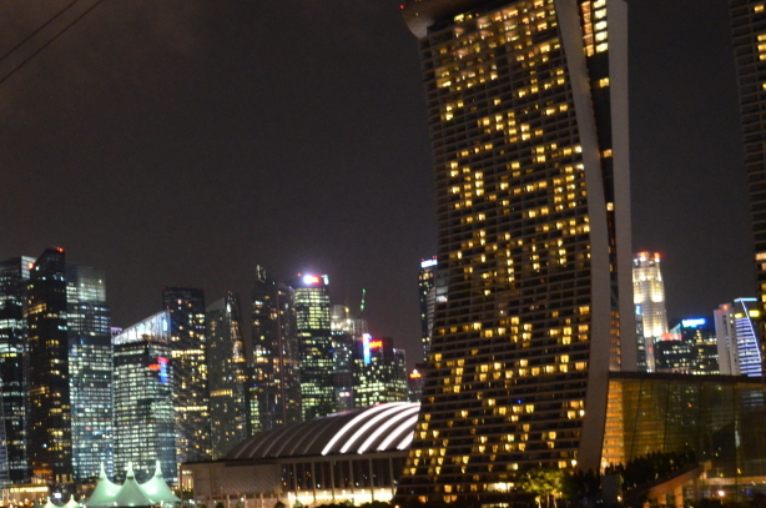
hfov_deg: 35.8
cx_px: 230
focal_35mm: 55
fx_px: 1168
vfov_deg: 24.3
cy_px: 358
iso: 3200
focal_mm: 22
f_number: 3.8
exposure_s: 1/13
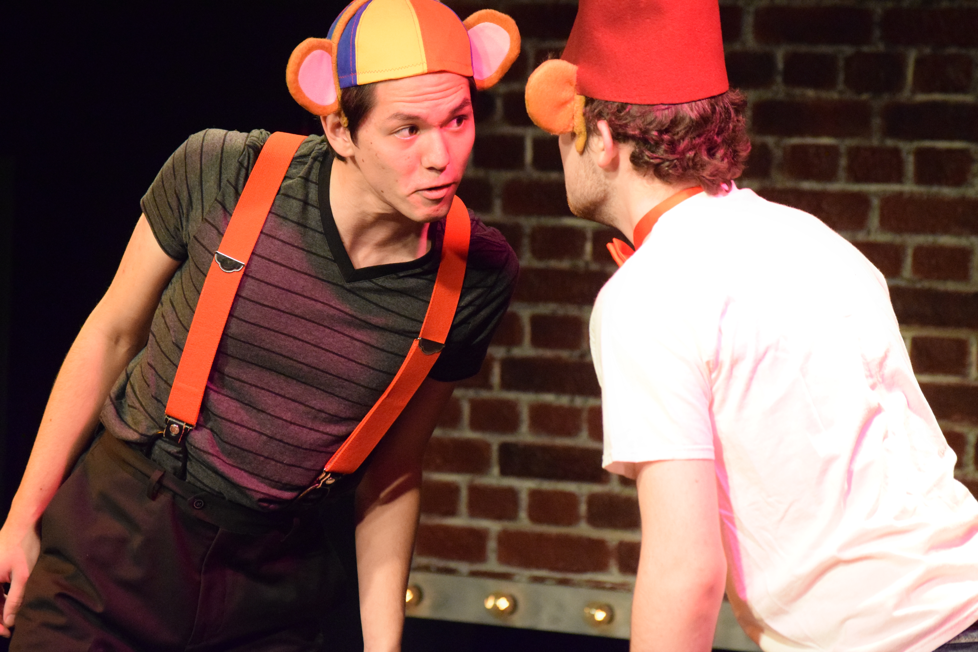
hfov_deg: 11.0
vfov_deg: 7.3
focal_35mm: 188
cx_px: 489
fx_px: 5093
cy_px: 326
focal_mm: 125
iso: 6400
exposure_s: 1/400
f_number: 4.8
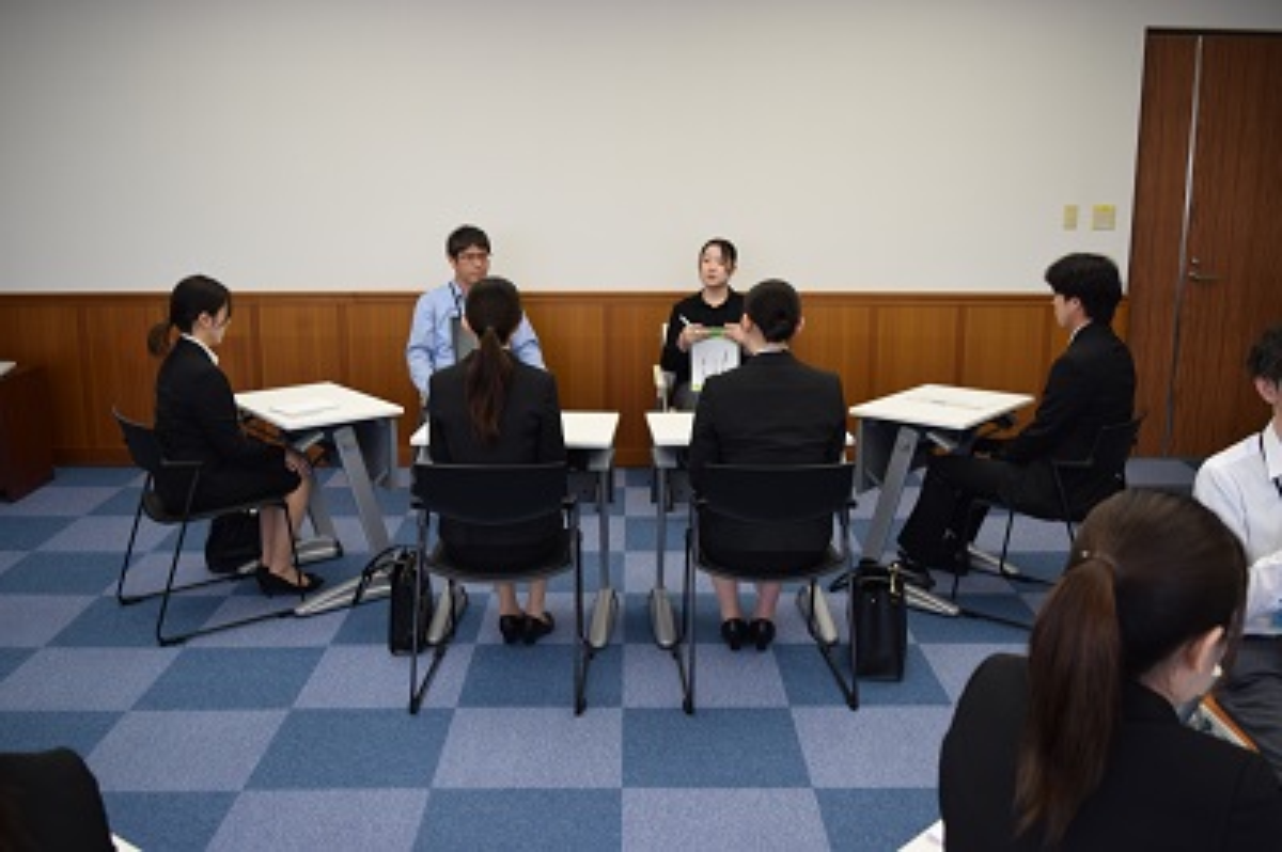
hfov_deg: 53.2
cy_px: 426
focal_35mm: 36
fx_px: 1281
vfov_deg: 36.8
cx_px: 641
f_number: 4
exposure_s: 1/60
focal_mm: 24
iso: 500
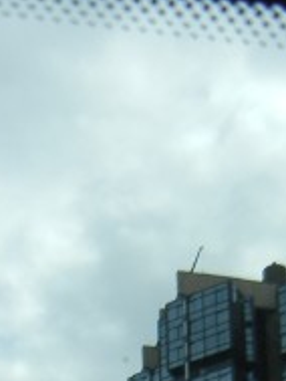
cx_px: 73
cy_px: 736
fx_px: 1342
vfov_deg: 13.9
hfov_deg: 12.1
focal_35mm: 122
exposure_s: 1/395
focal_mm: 5.4
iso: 160
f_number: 7
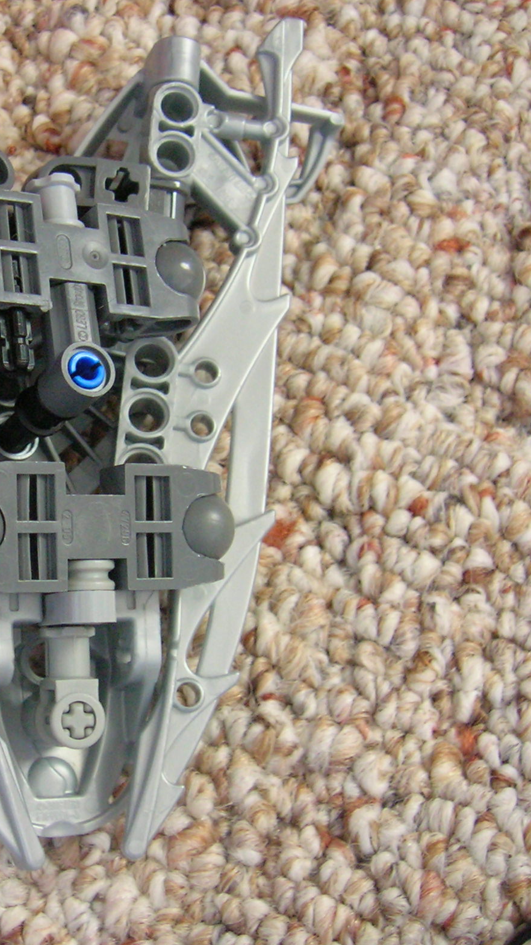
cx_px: 5
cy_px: 471
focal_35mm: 54
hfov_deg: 21.5
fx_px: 1352
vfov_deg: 38.5
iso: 200
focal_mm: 5.7
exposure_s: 1.1
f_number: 2.9
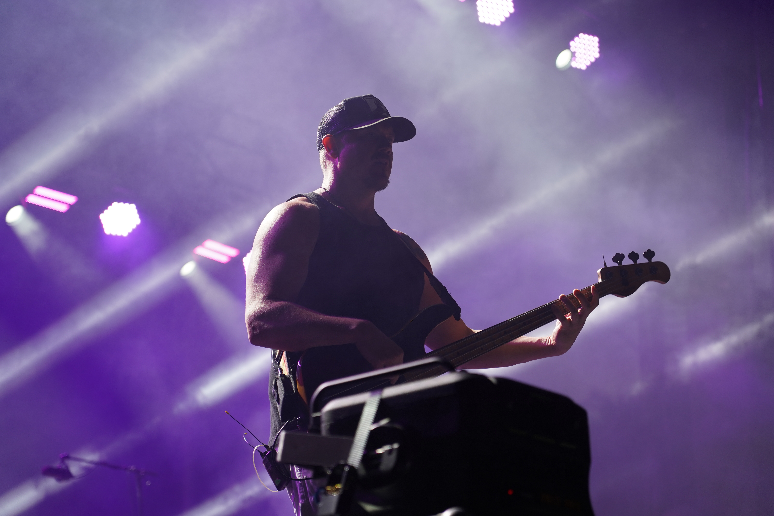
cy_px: 258
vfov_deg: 13.0
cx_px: 387
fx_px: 2257
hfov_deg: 19.5
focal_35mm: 105
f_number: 4
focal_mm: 105
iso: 500
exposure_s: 1/160
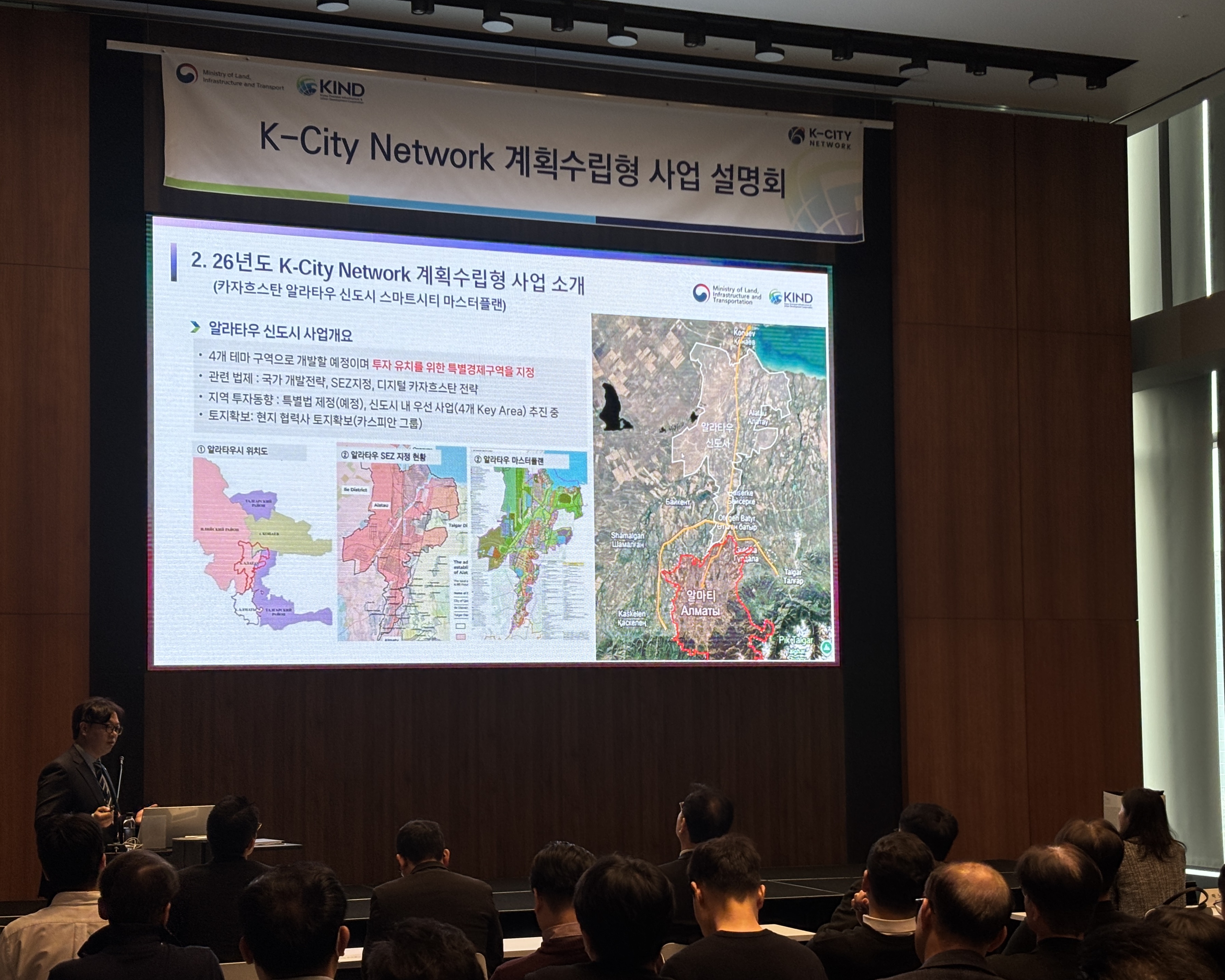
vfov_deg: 27.6
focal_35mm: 55
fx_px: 1994
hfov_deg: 34.1
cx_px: 641
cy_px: 497
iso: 64
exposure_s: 1/120
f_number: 1.6
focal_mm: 5.96
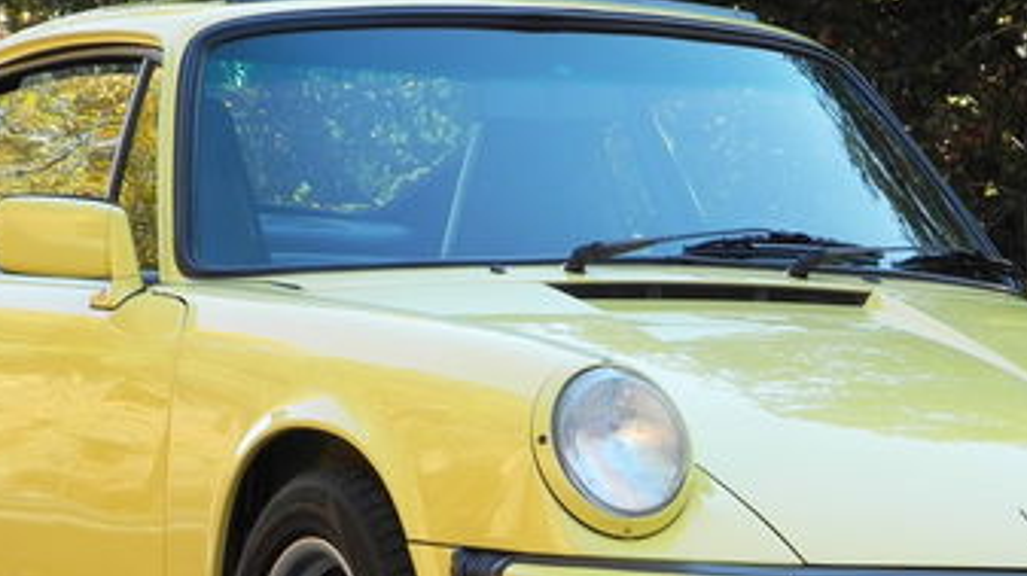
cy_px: 454
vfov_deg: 2.4
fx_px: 13525
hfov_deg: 4.3
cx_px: 515
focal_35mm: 497
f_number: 5.6
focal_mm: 42.6
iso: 100
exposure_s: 1/55
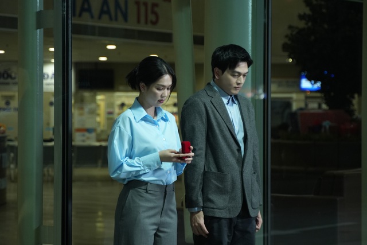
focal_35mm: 112
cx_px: 184
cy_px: 122
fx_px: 1142
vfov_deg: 12.2
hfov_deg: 18.3
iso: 1600
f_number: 2.8
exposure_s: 1/100
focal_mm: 75
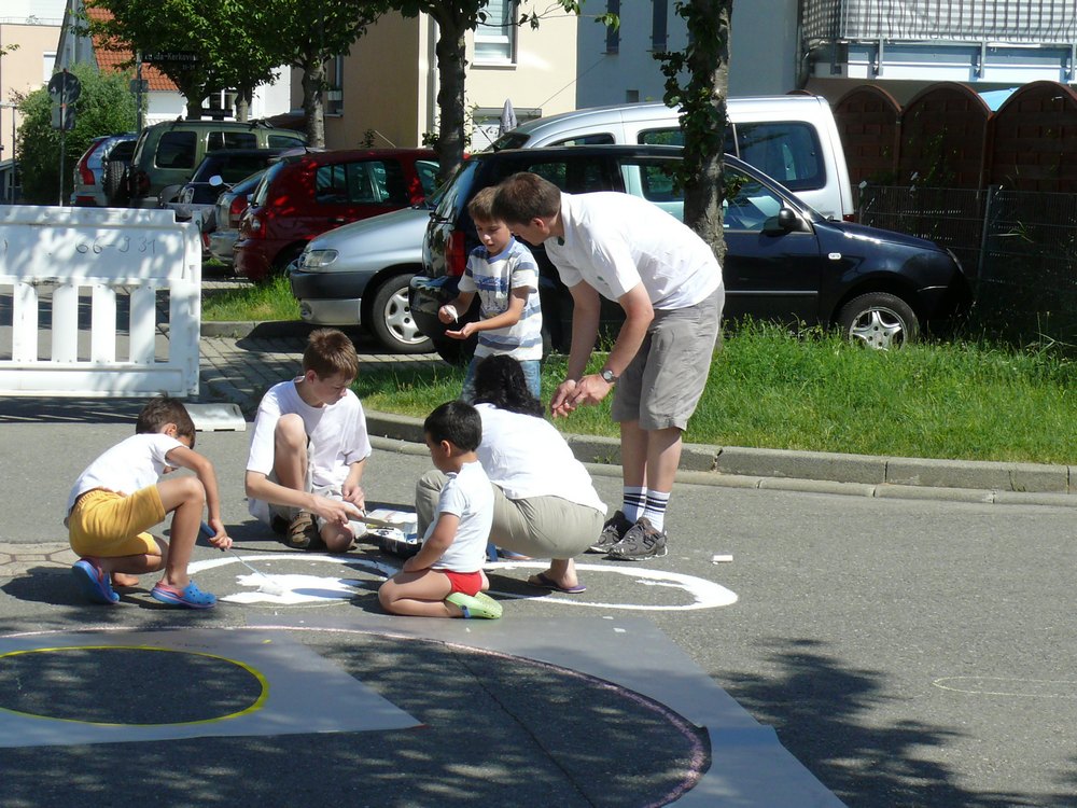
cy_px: 404
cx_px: 538
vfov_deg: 16.6
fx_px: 2769
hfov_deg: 22.0
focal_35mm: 89
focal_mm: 13.8
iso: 100
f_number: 5.6
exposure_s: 1/500
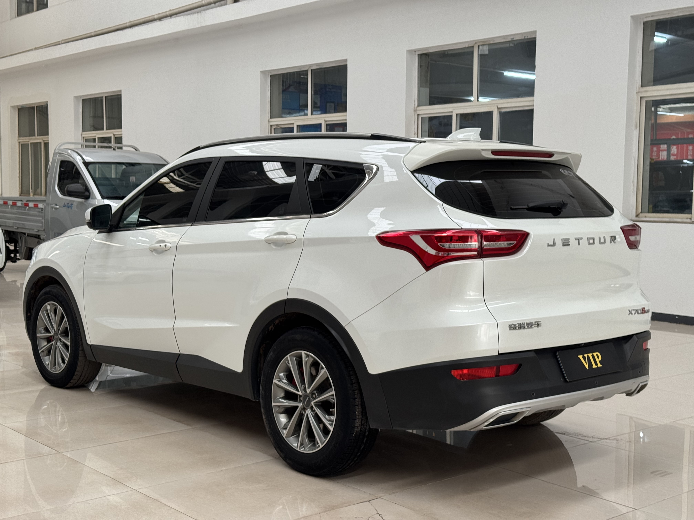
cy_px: 260
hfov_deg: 39.7
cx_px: 347
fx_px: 962
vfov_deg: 30.3
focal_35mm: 48
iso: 50
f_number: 1.78
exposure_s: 1/171
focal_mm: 6.76
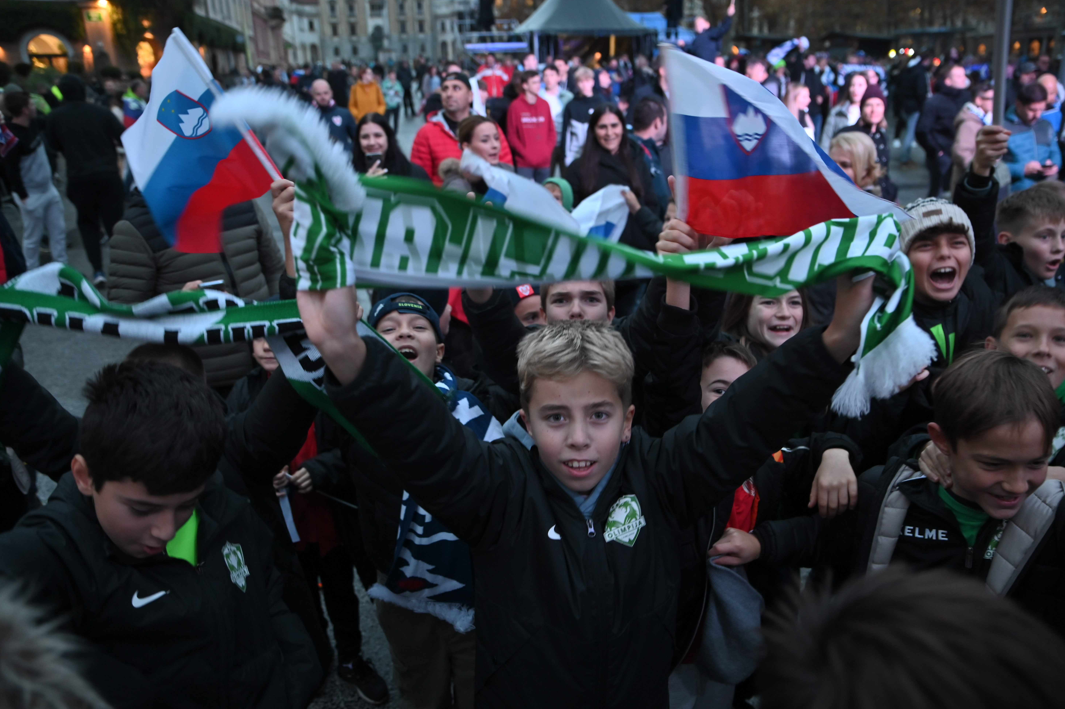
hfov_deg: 71.5
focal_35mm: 25
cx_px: 542
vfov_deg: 51.2
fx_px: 739
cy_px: 353
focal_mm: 24
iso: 1600
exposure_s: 1/125
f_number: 2.8
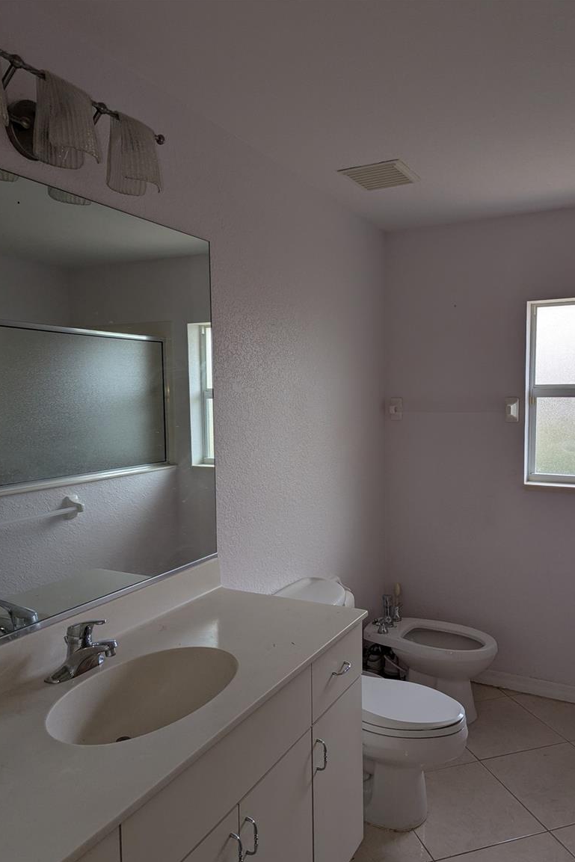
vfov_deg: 69.4
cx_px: 328
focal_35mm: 26
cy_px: 445
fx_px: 623
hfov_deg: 49.4
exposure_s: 1/118
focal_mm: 6.81
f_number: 1.85
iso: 79
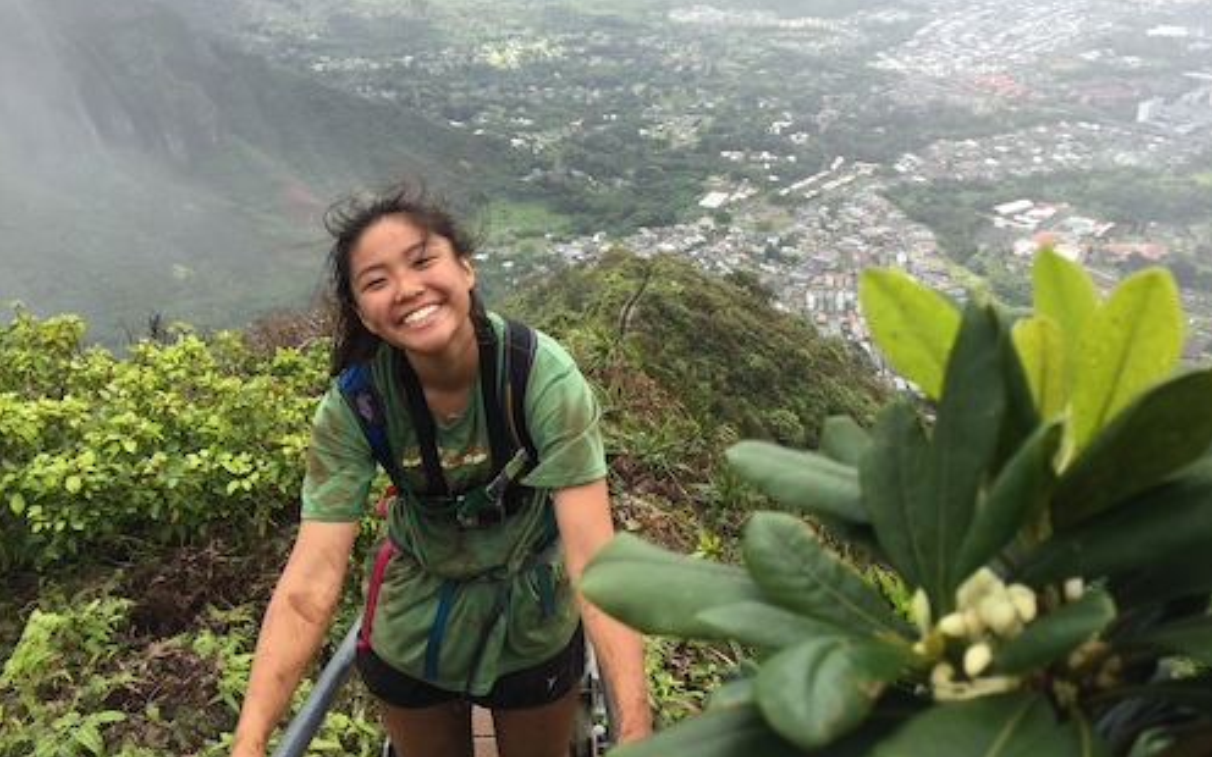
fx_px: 1024
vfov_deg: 40.5
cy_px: 319
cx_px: 608
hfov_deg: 61.2
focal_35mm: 31
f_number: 2.2
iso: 32
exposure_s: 1/482
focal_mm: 4.15
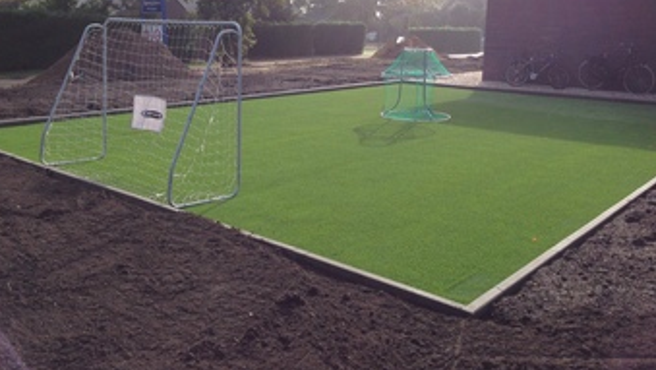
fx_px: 644
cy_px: 124
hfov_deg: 54.0
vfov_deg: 31.8
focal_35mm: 37
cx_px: 328
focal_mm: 4.12
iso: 50
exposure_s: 1/1004
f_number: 2.4
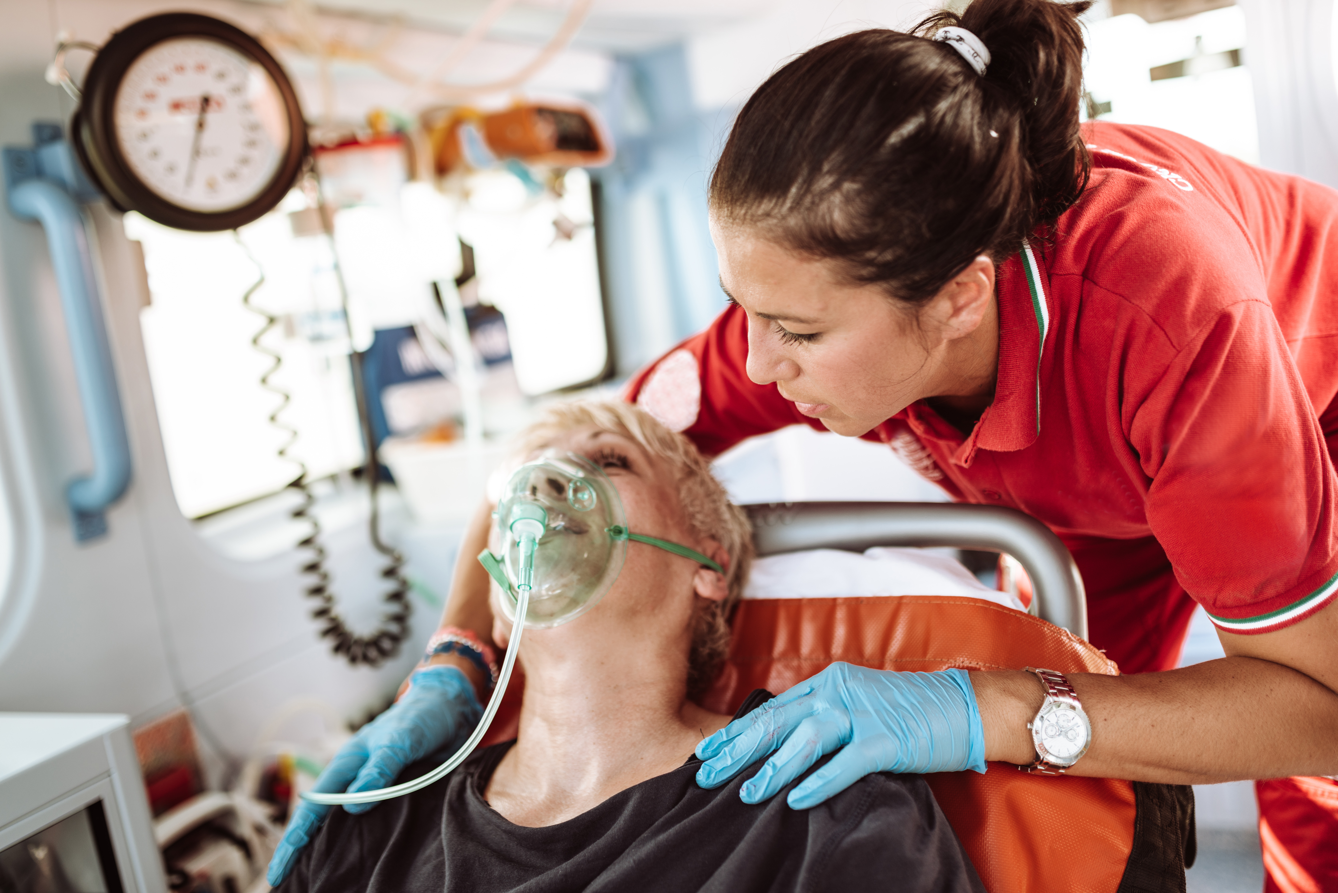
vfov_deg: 37.9
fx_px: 1301
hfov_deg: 54.4
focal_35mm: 35
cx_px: 669
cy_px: 446
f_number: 1.4
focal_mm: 35
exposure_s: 1/500
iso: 100
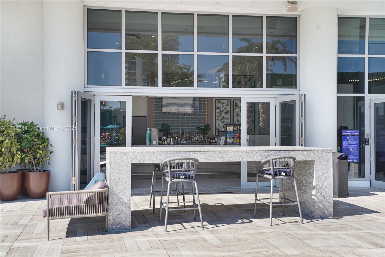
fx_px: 364
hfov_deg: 55.8
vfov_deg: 38.9
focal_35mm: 34
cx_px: 192
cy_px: 128
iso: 100
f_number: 6.3
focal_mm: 34
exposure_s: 1/200
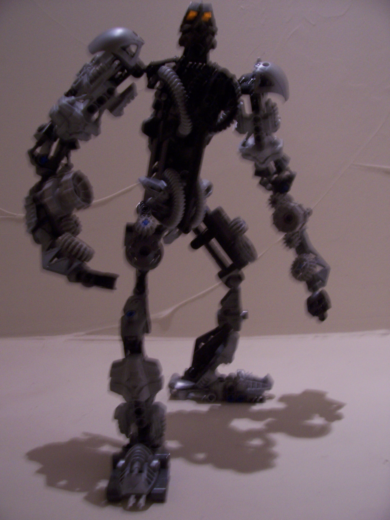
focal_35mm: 34
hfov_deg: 41.8
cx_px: 195
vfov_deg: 54.0
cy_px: 260
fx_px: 511
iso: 160
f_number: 2.7
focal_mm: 5.6
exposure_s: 1/8
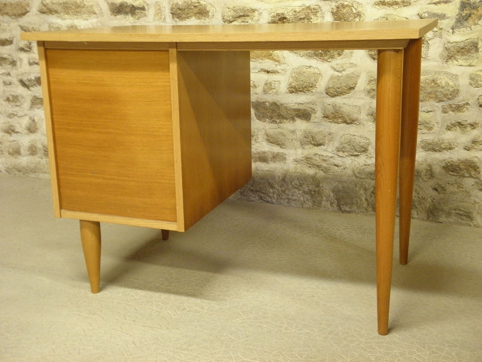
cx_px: 241
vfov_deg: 32.9
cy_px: 181
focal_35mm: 44
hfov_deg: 42.9
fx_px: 613
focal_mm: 7.9
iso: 400
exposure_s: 1/8
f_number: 3.9
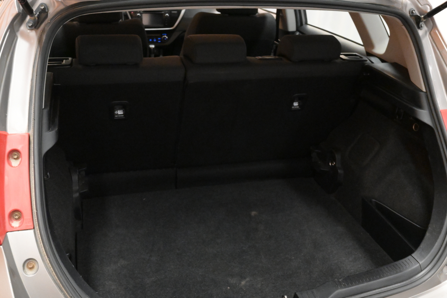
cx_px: 224
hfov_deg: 53.1
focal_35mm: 36
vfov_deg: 36.9
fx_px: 447
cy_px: 149
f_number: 5.6
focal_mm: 24
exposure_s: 1/125
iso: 8000
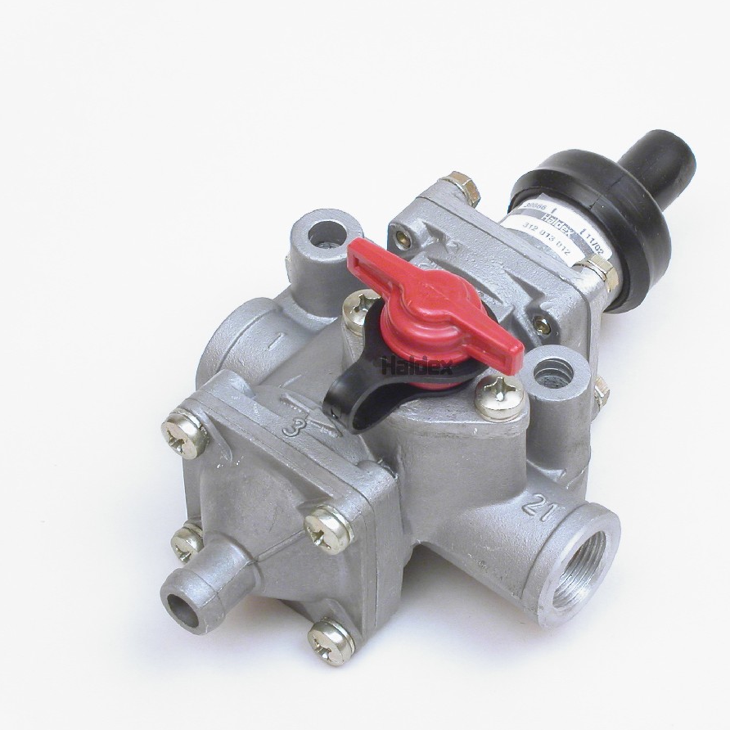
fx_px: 3006
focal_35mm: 126
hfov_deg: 13.8
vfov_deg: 13.8
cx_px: 417
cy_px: 364
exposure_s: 1.5
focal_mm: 21.8
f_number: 6.7
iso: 100
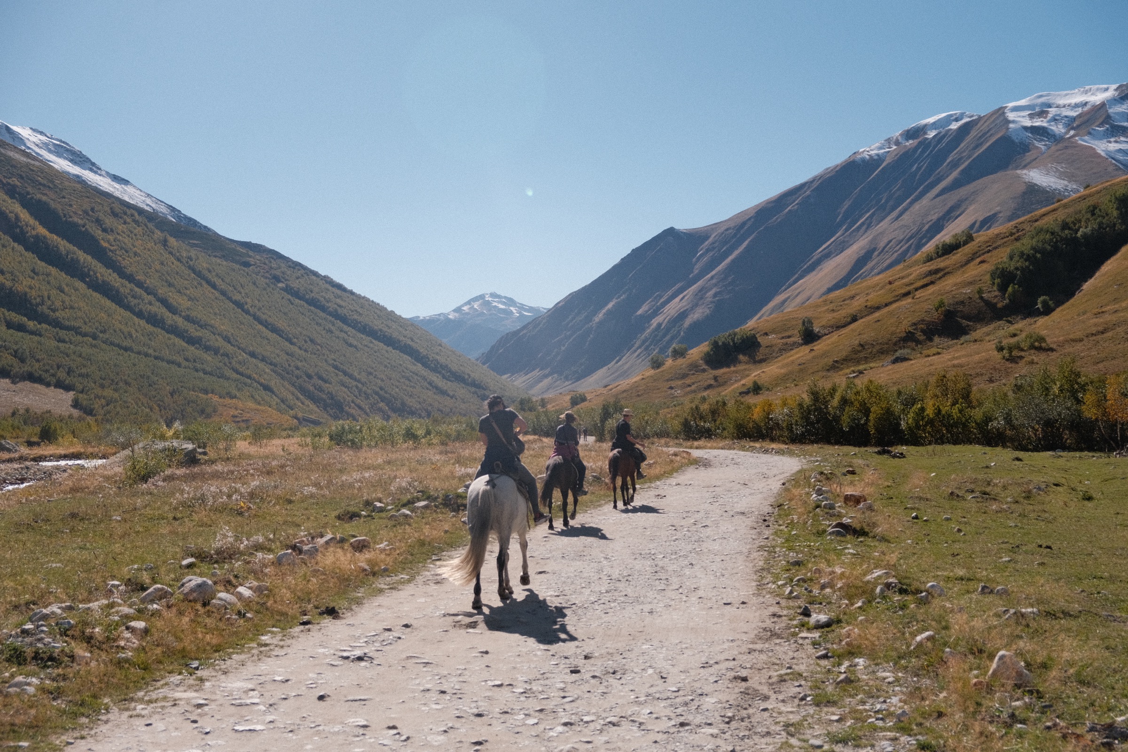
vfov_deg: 31.9
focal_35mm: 42
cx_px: 564
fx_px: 1316
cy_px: 376
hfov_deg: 46.4
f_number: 3.6
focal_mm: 27.7
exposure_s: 1/3500
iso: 320
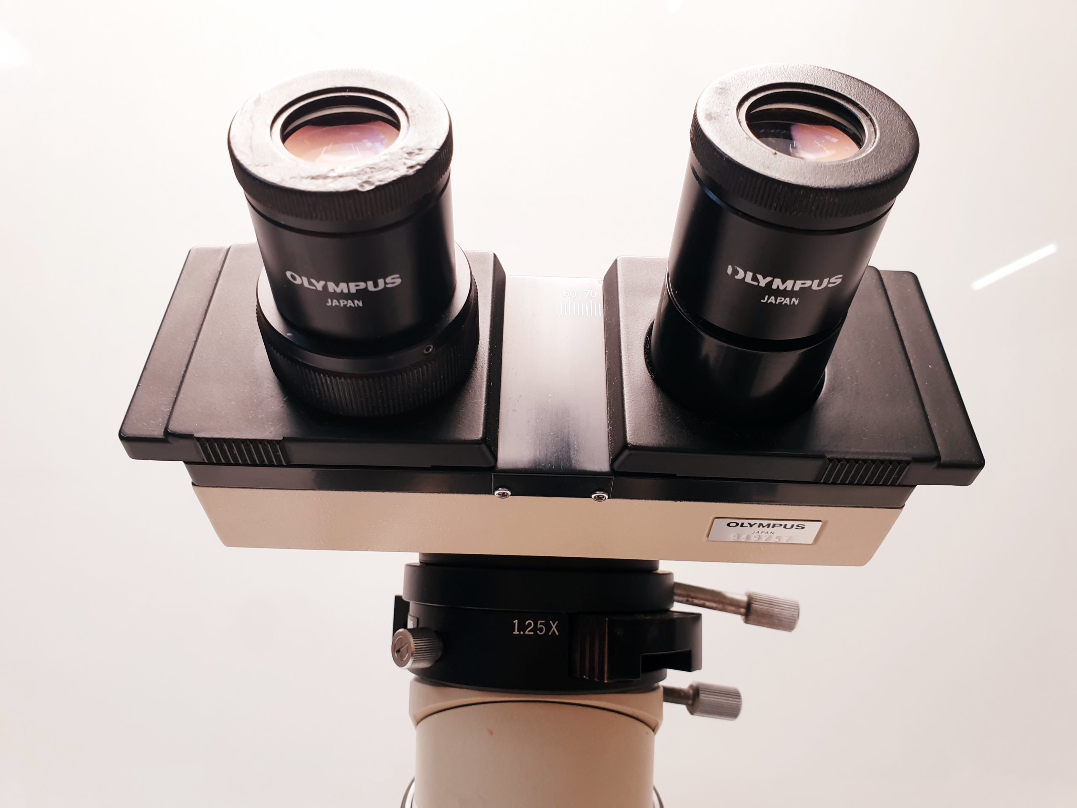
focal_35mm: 26
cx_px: 538
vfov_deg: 53.1
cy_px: 404
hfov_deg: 67.3
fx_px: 809
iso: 80
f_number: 2.4
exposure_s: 1/50
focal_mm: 4.3
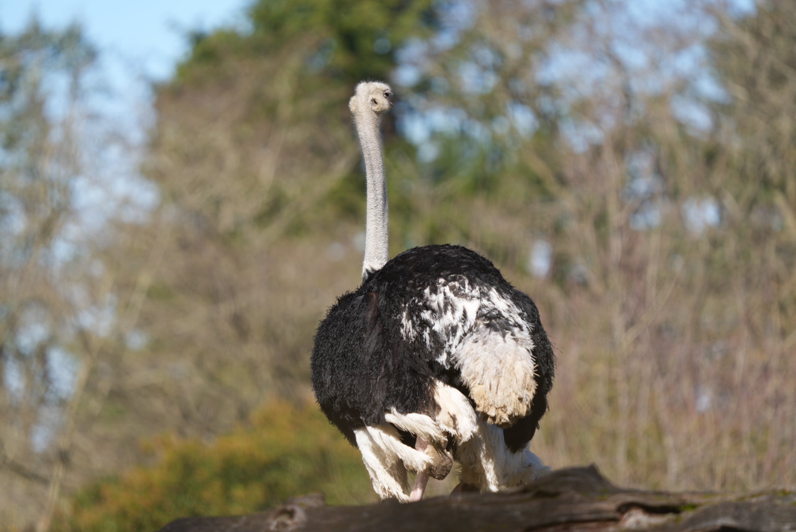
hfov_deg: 4.6
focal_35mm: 444
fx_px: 9824
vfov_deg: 3.1
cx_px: 398
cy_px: 266
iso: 125
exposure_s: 1/400
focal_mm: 444
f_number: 6.3
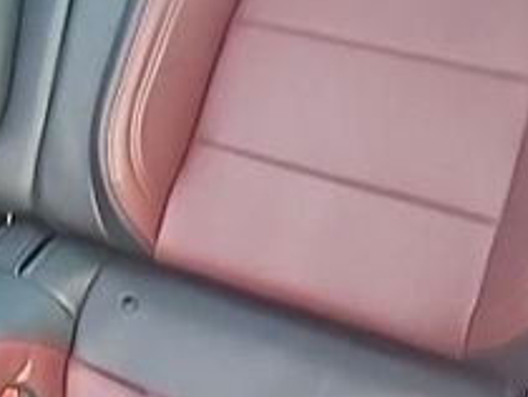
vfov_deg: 21.0
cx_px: -93
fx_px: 1069
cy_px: 239
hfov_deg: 25.2
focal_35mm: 70
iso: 351
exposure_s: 1/59
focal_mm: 5.4
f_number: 1.8
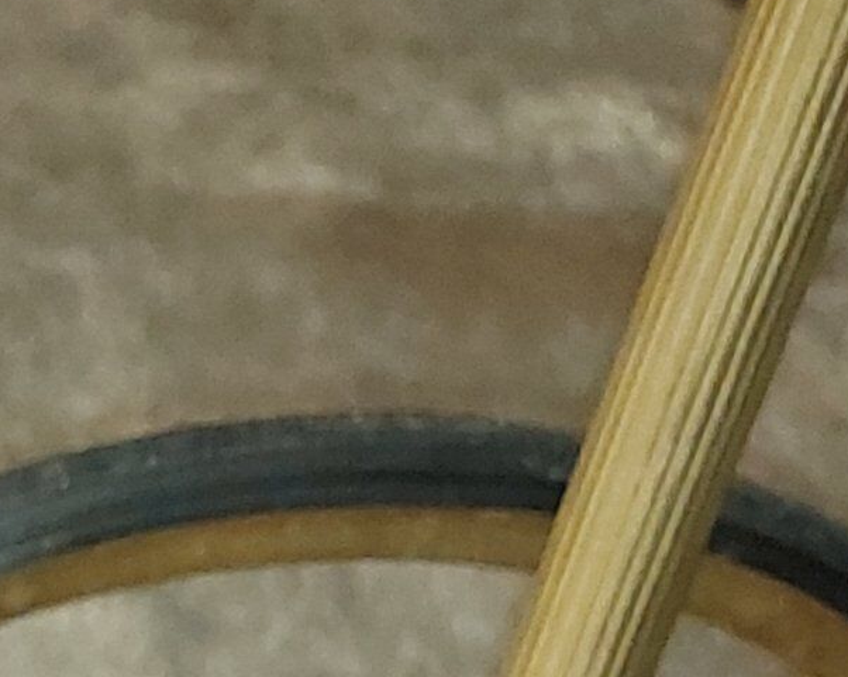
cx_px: -744
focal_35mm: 180
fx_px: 4515
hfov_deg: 10.1
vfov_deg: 7.4
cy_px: 2127
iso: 250
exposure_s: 1/25
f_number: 1.8
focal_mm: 5.23
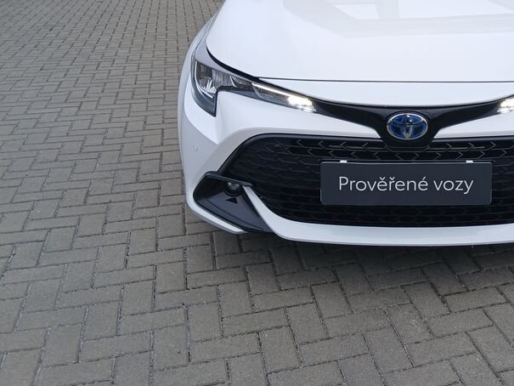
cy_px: 78
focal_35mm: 44
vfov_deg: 32.0
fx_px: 653
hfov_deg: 41.5
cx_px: 395
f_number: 1.8
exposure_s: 1/100
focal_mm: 3.98
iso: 25
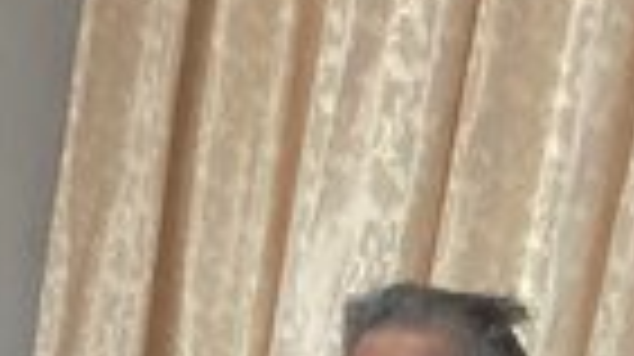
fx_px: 1814
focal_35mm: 108
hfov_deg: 19.8
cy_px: 694
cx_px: 310
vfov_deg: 10.4
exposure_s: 1/60
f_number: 2.4
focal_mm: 3.3
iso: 200
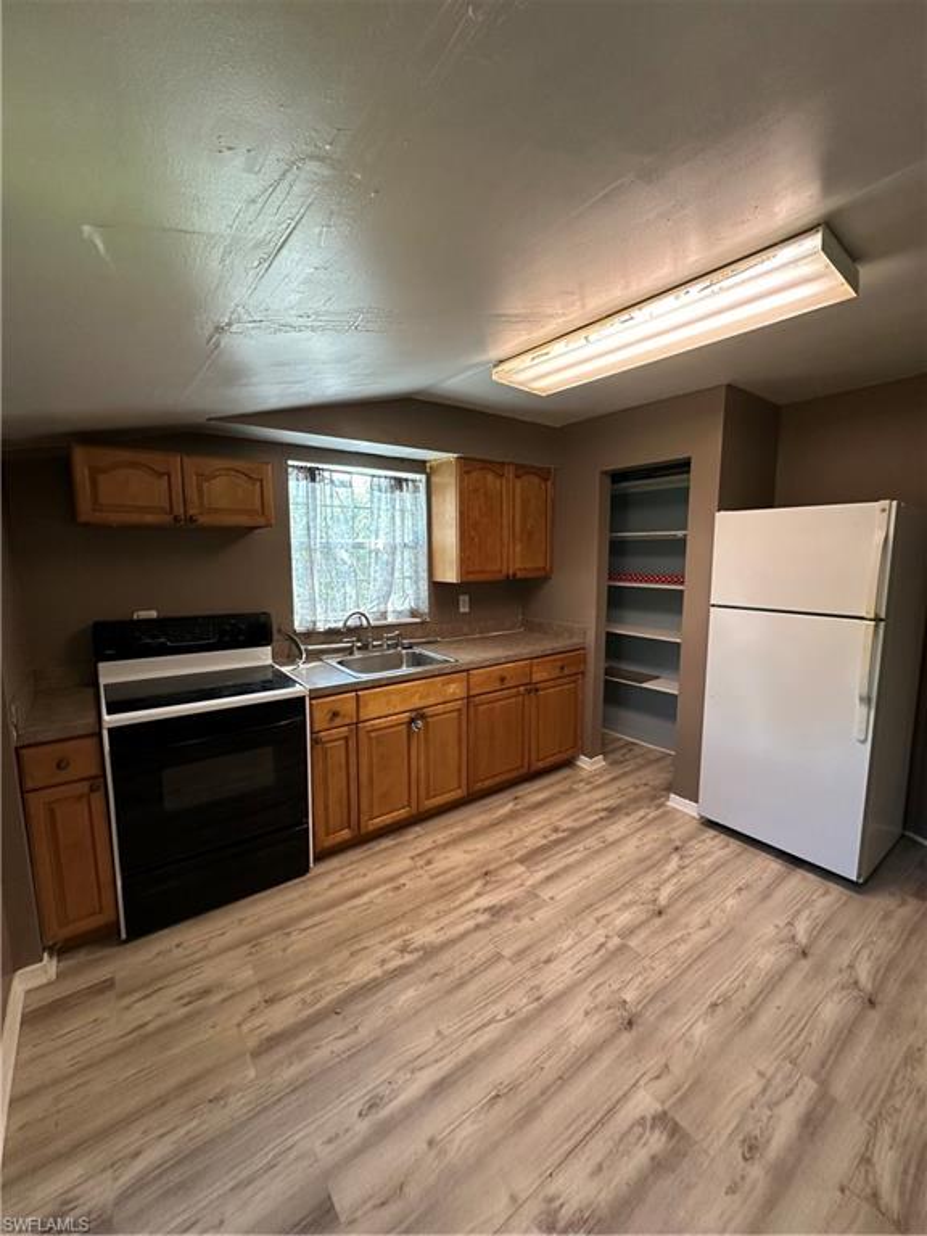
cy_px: 618
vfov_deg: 102.1
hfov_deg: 85.7
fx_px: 500
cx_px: 464
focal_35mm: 14
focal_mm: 2.22
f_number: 2.2
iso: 200
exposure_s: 1/60
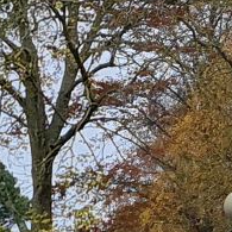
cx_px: 641
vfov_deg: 11.6
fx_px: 1145
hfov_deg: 9.6
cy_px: 128
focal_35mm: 151
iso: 50
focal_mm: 5.4
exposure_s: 1/456
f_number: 1.8
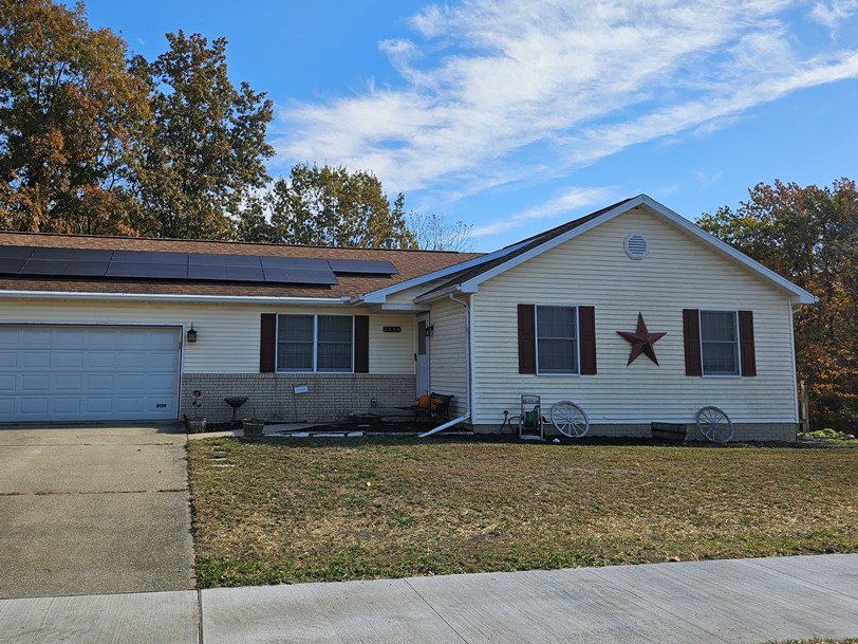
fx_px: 719
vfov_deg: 48.2
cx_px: 357
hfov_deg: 61.3
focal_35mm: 29
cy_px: 302
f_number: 1.7
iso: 10
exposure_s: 1/705
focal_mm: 6.3
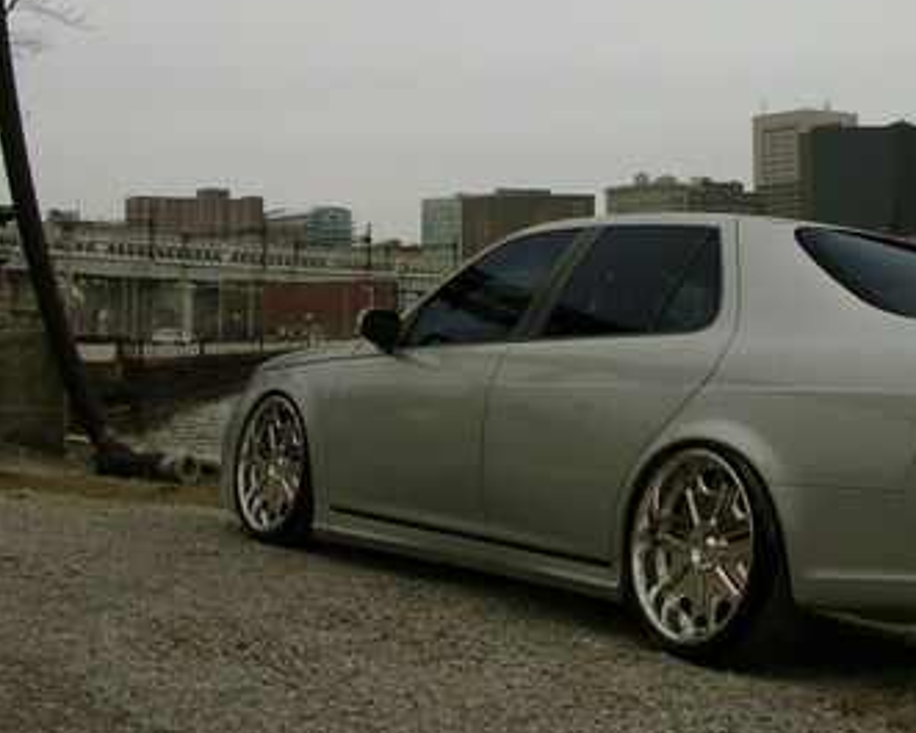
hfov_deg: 28.4
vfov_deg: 22.6
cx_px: 661
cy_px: 89
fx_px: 1790
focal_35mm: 66
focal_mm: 8.9
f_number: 6.3
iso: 50
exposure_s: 1/246
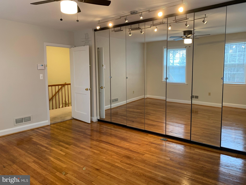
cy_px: 92
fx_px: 185
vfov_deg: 53.1
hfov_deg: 67.3
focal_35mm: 26
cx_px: 123
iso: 100
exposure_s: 1/60
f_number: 1.8
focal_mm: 4.25
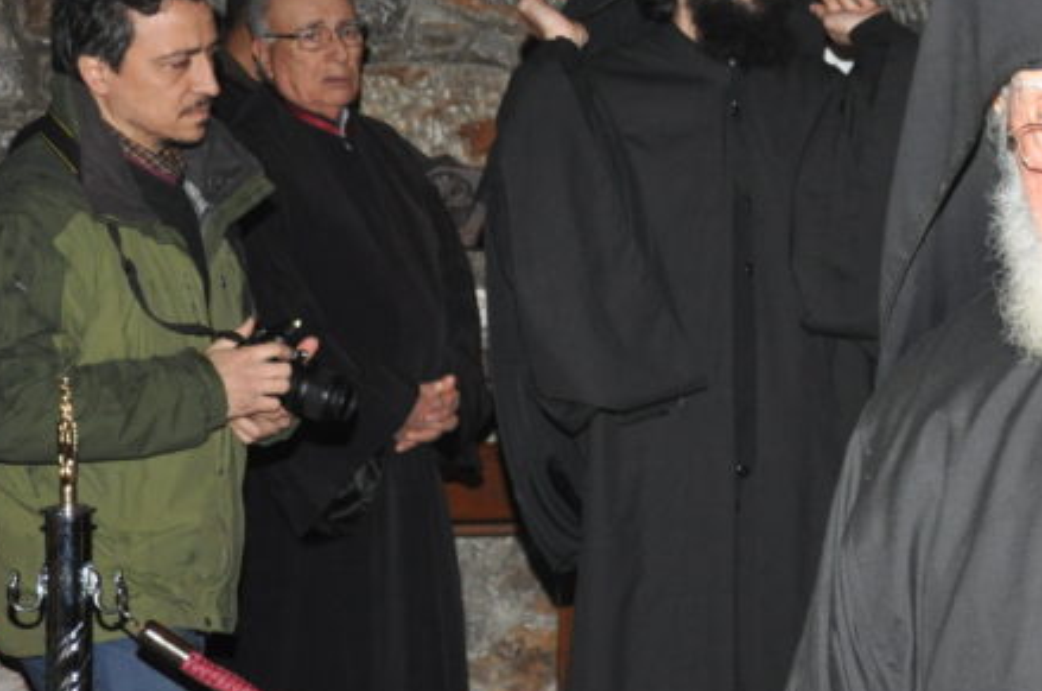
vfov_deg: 13.0
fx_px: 3034
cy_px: 413
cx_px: 1182
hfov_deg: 18.6
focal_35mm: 105
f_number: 4.2
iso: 800
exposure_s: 1/60
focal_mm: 30
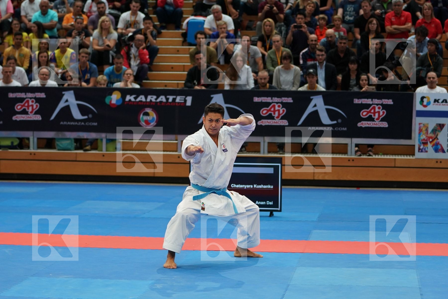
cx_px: 224
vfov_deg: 13.0
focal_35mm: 105
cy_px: 150
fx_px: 1307
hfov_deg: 19.5
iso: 800
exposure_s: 1/500
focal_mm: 70
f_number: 2.8
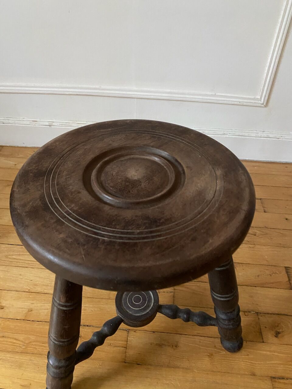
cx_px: 146
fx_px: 292
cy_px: 194
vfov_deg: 67.3
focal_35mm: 26
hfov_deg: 53.1
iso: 800
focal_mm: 4.25
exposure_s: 1/30
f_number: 1.8
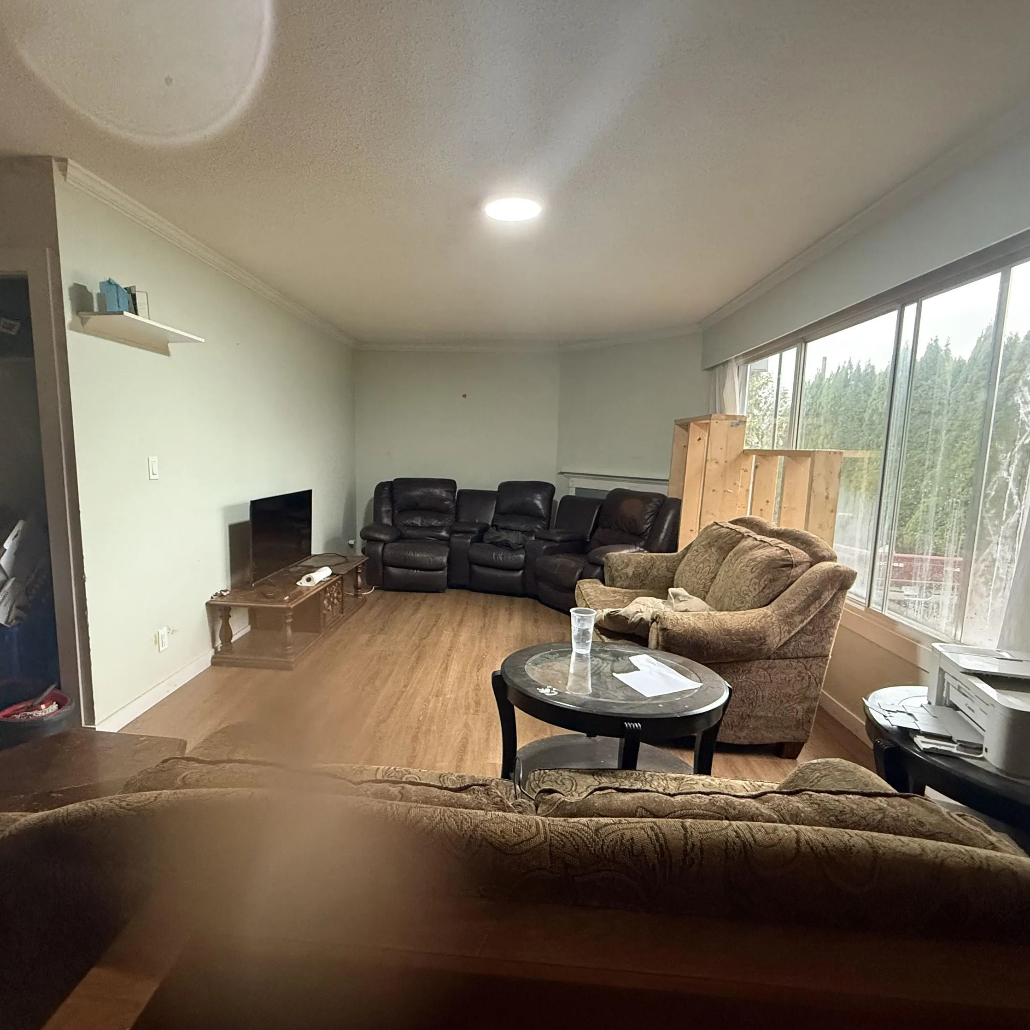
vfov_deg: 84.0
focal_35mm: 17
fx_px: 572
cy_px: 522
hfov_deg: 83.8
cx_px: 474
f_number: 2.2
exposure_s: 1/60
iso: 640
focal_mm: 2.22
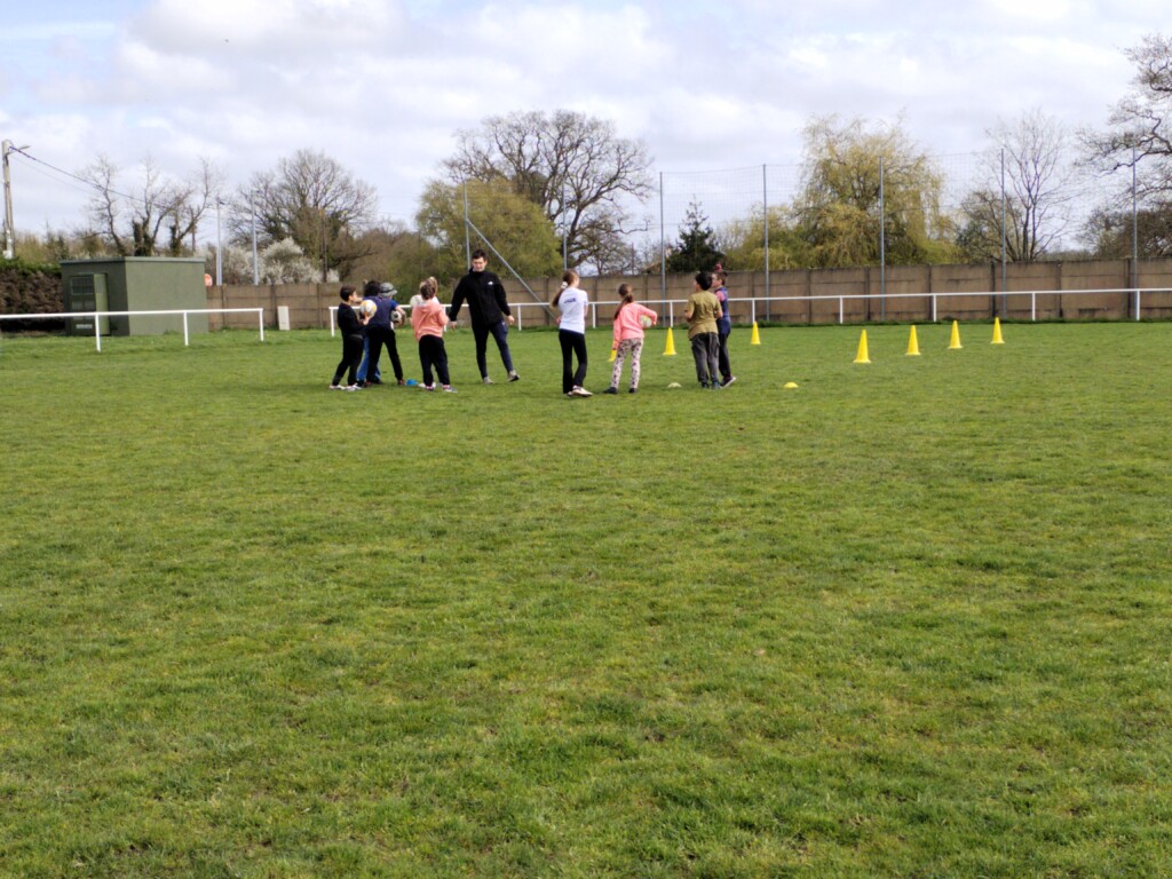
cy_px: 440
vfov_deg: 29.7
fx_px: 1659
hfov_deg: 38.9
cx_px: 586
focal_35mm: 49
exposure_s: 1/954
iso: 100
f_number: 1.8
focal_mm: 4.75
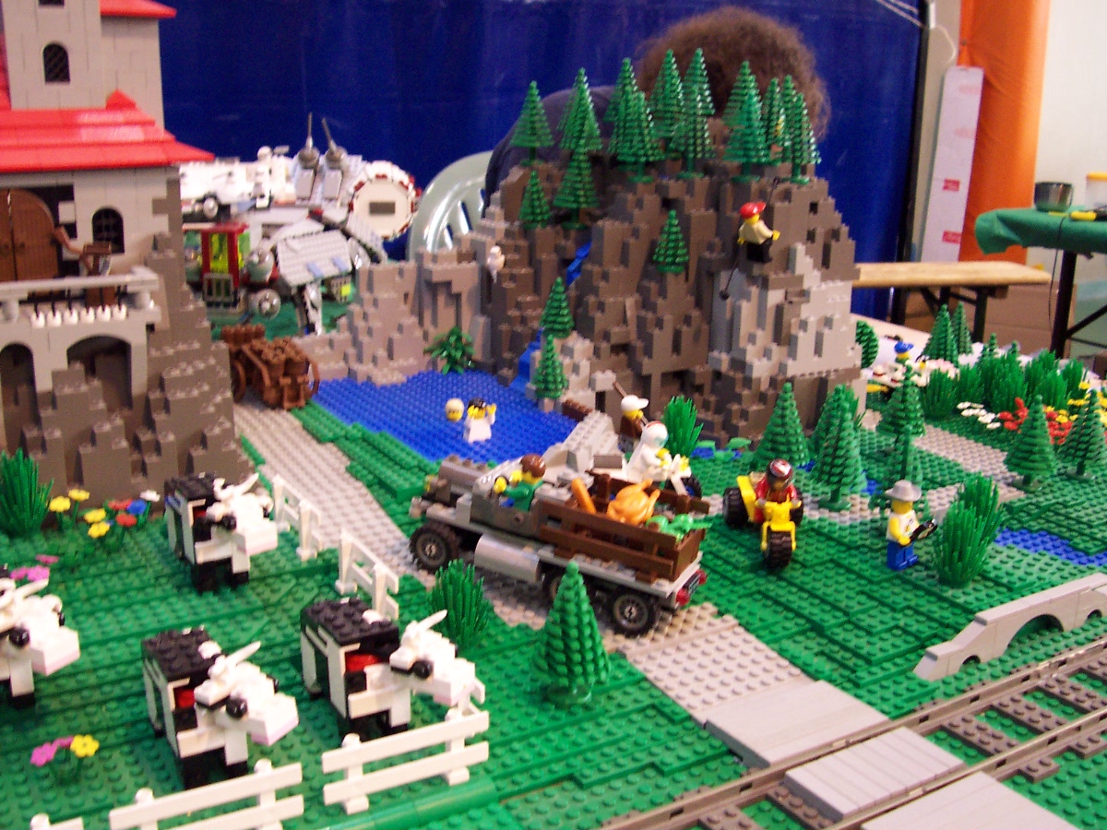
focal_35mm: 37
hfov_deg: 50.1
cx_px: 554
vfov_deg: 38.7
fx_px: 1183
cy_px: 415
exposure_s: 1/20
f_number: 2.8
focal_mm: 5.6
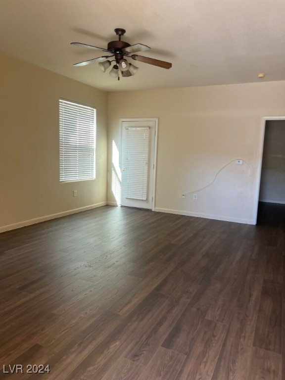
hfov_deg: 53.1
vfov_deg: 67.3
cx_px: 142
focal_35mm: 26
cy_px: 190
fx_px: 285
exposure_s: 1/121
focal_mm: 5.7
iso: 125
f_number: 1.5
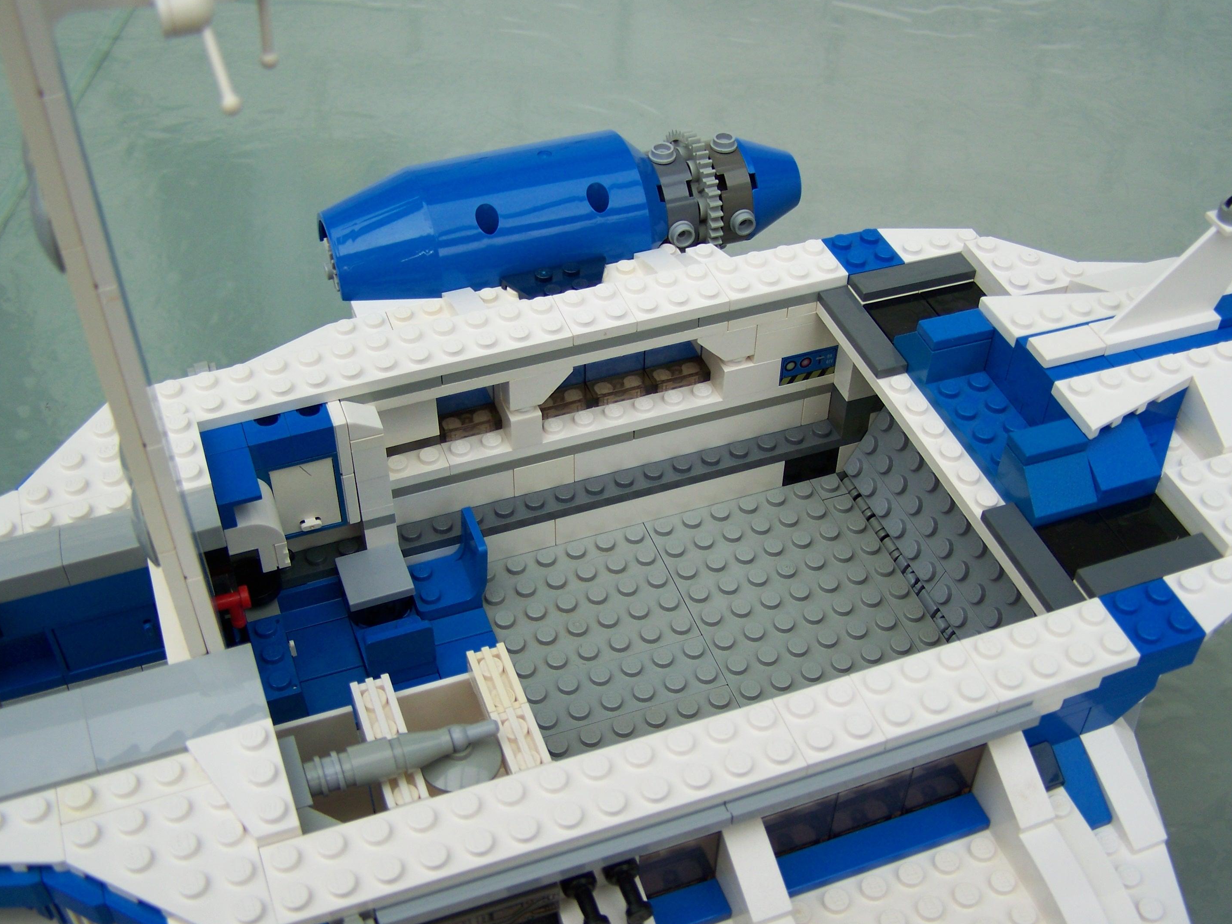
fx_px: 1459
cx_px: 621
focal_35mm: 41
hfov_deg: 45.8
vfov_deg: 35.1
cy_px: 489
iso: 64
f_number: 2.8
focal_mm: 6.3
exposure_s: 1/200
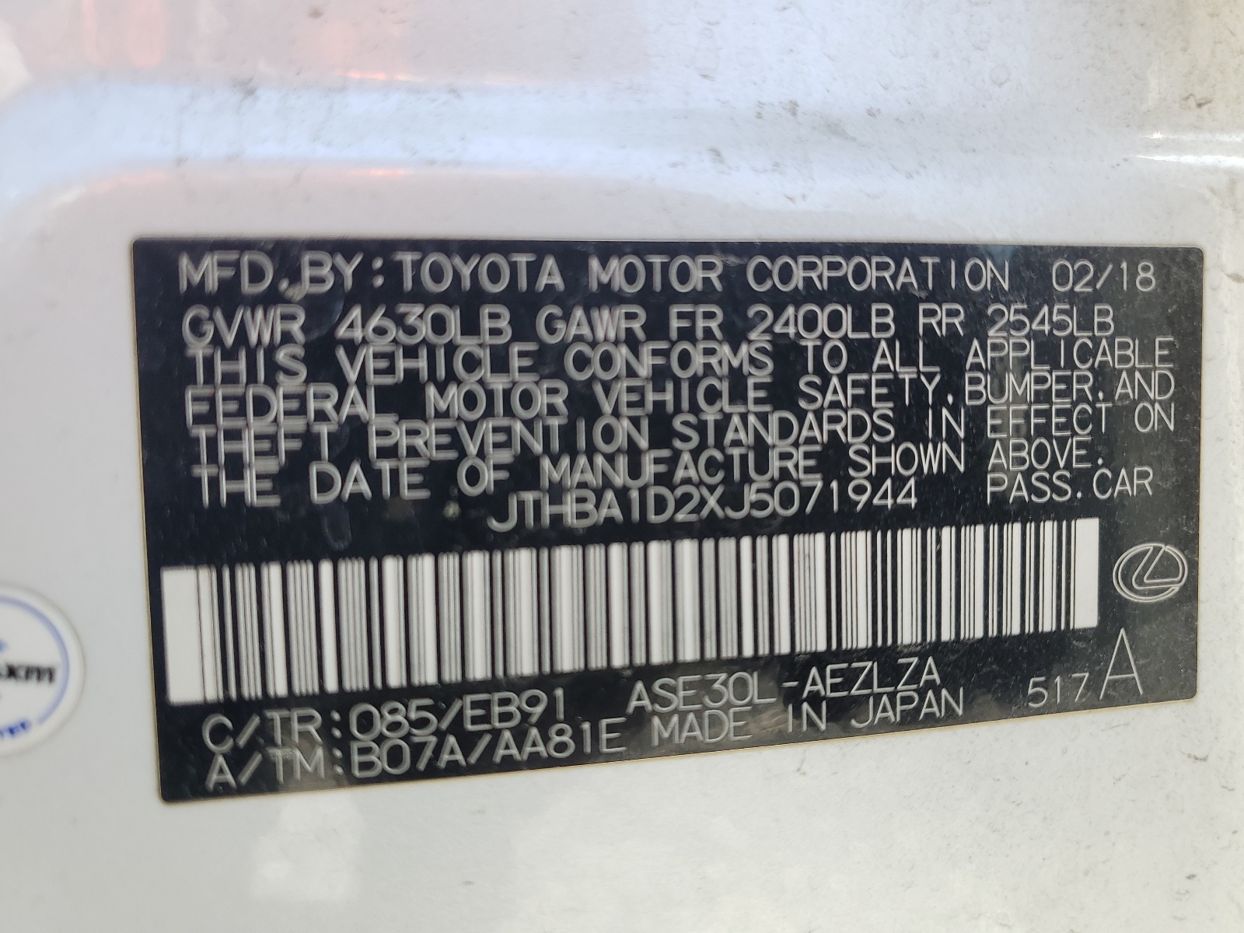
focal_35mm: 26
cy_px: 466
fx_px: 934
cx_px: 622
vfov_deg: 53.1
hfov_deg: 67.3
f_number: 1.5
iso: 50
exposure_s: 1/312
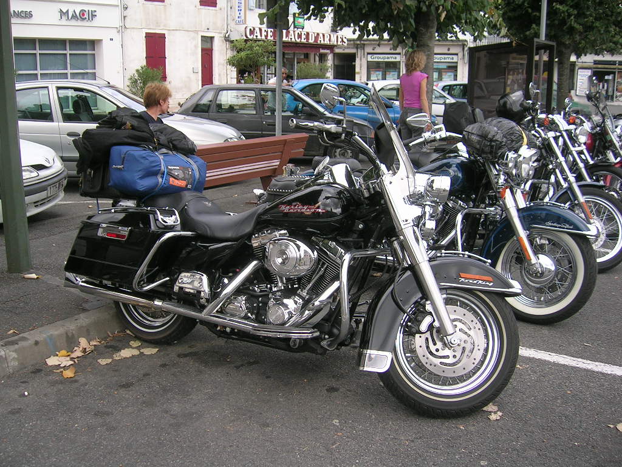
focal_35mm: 35
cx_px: 311
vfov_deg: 40.7
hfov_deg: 52.6
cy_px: 234
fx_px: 629
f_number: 2.8
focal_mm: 5.4
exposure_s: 1/366
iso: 50
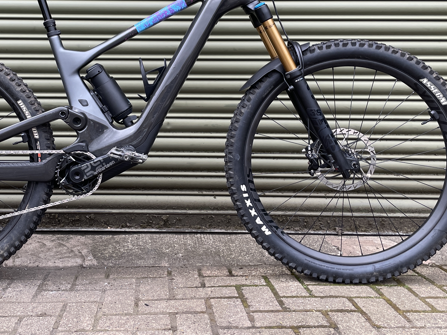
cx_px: 153
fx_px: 568
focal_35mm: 44
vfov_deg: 32.5
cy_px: 99
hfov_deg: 42.4
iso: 80
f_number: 1.6
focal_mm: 4.2
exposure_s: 1/121
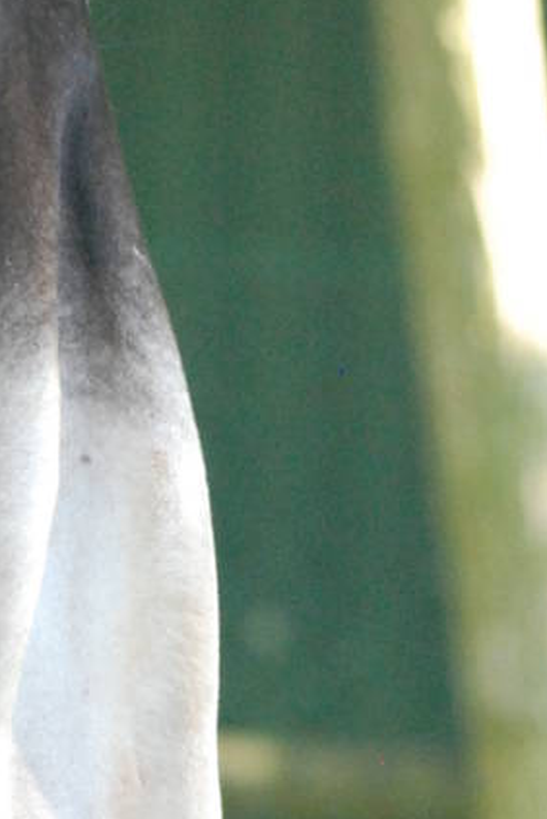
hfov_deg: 1.6
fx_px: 19431
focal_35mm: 854
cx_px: -113
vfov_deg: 2.4
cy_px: 454
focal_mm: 150
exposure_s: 1/160
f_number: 7.1
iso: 1600
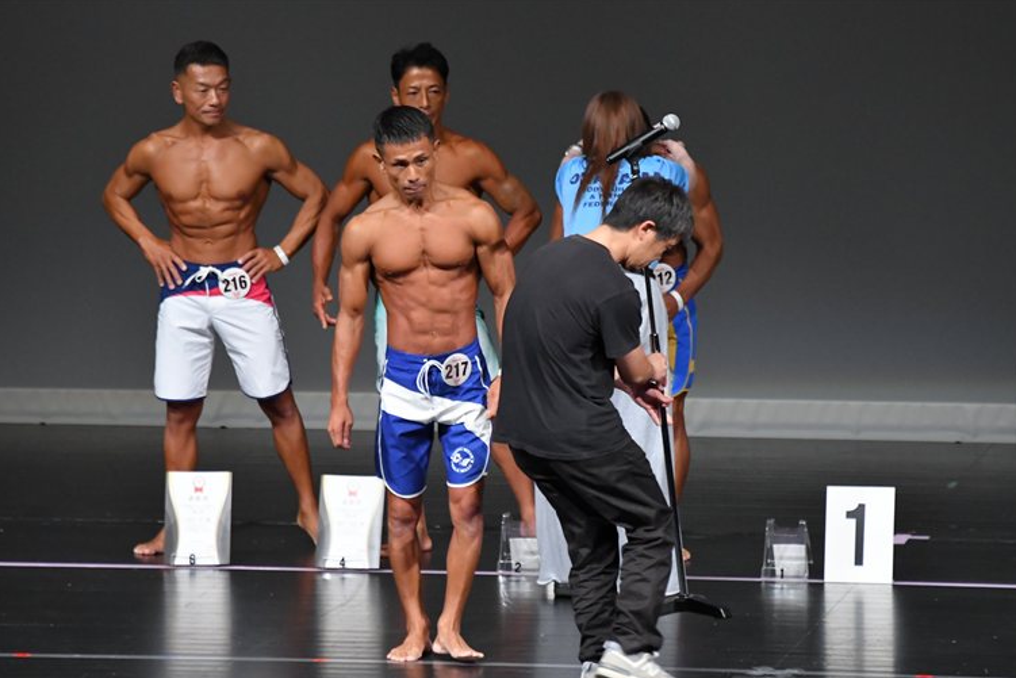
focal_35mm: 356
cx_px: 499
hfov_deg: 5.8
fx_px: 10048
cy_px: 345
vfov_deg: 3.9
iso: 4000
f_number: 5.6
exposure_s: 1/400
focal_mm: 230
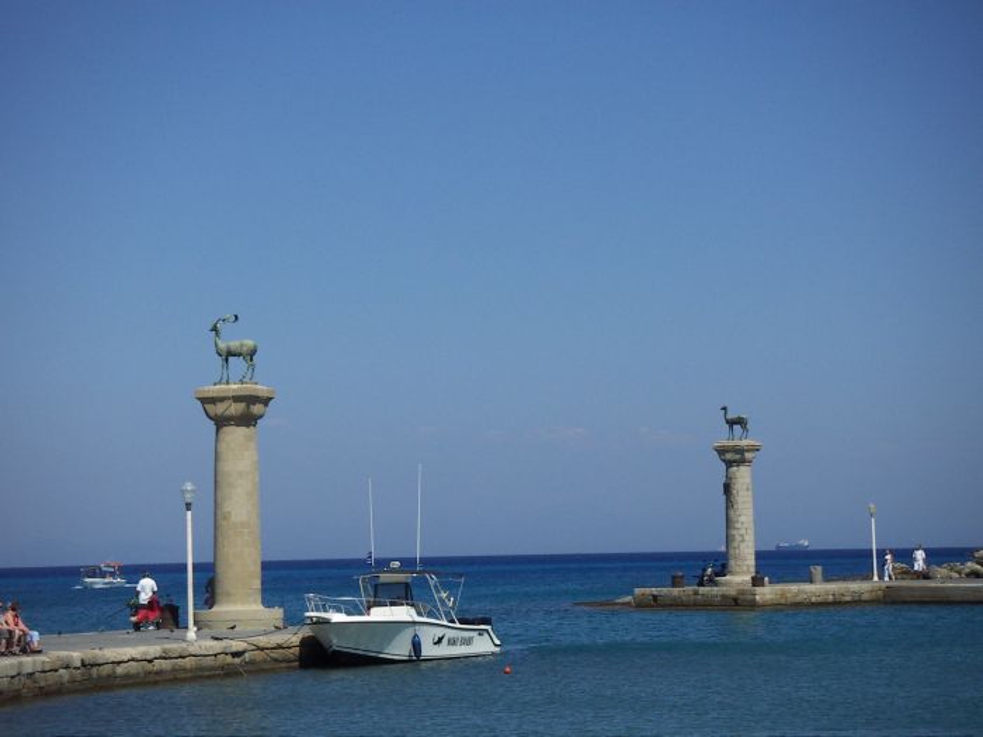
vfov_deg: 13.7
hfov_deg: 18.2
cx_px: 492
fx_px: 3067
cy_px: 368
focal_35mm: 108
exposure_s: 1/320
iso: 50
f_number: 8
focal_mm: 14.1
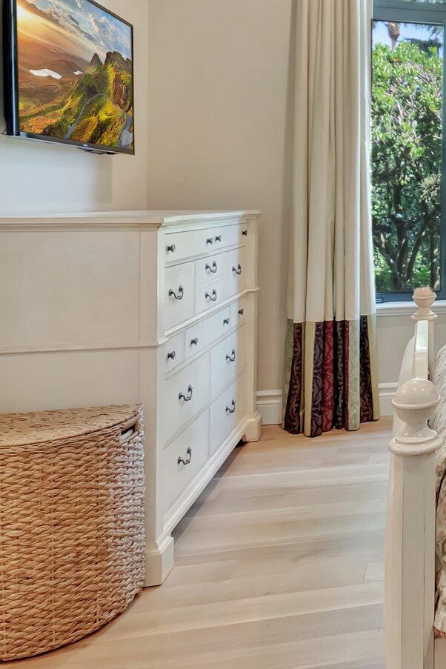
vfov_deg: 55.7
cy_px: 309
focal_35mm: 34
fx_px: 632
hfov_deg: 28.7
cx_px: 628
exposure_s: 1/3.33
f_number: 8
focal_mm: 10
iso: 640
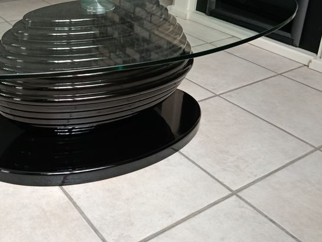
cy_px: 35
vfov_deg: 31.7
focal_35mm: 44
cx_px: 68
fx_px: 409
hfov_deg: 41.2
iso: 2080
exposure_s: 1/25
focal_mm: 5.24
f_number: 1.7
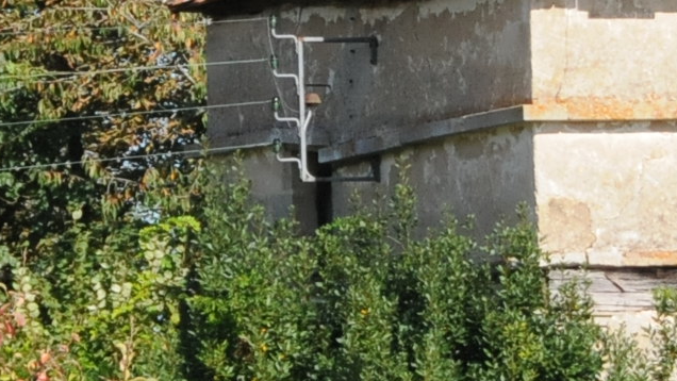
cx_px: 284
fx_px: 7128
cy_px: 166
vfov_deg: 3.1
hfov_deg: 5.4
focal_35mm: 397
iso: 800
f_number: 5.6
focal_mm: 50
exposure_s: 1/4000
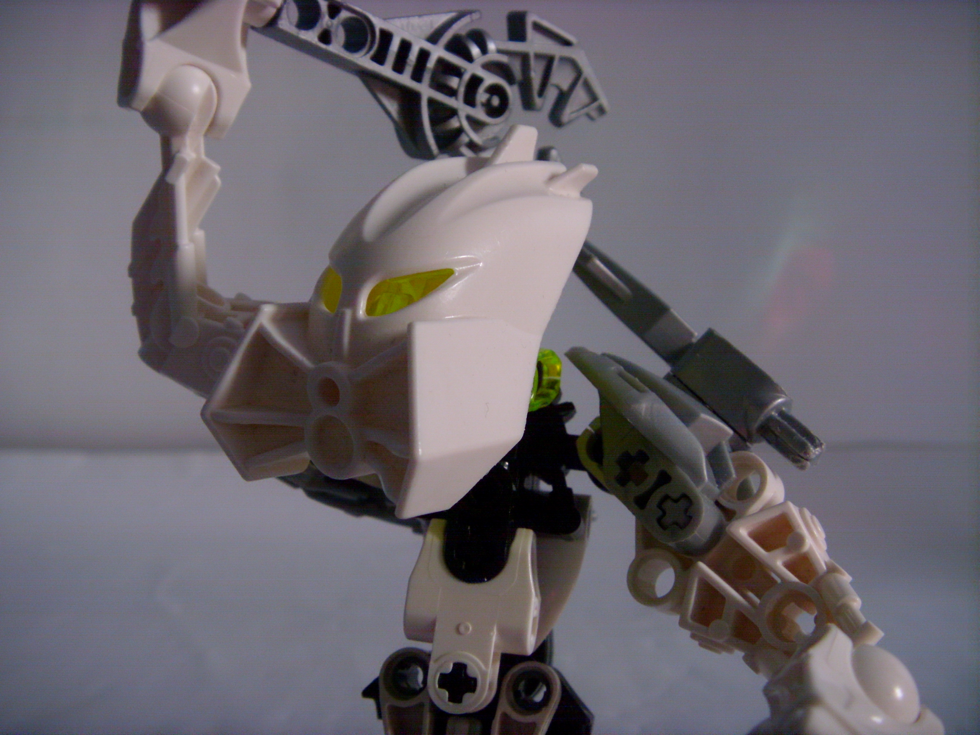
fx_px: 878
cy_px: 368
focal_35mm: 31
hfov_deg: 58.4
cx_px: 490
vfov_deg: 45.4
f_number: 3.5
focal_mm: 6.3
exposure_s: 1/17
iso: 100
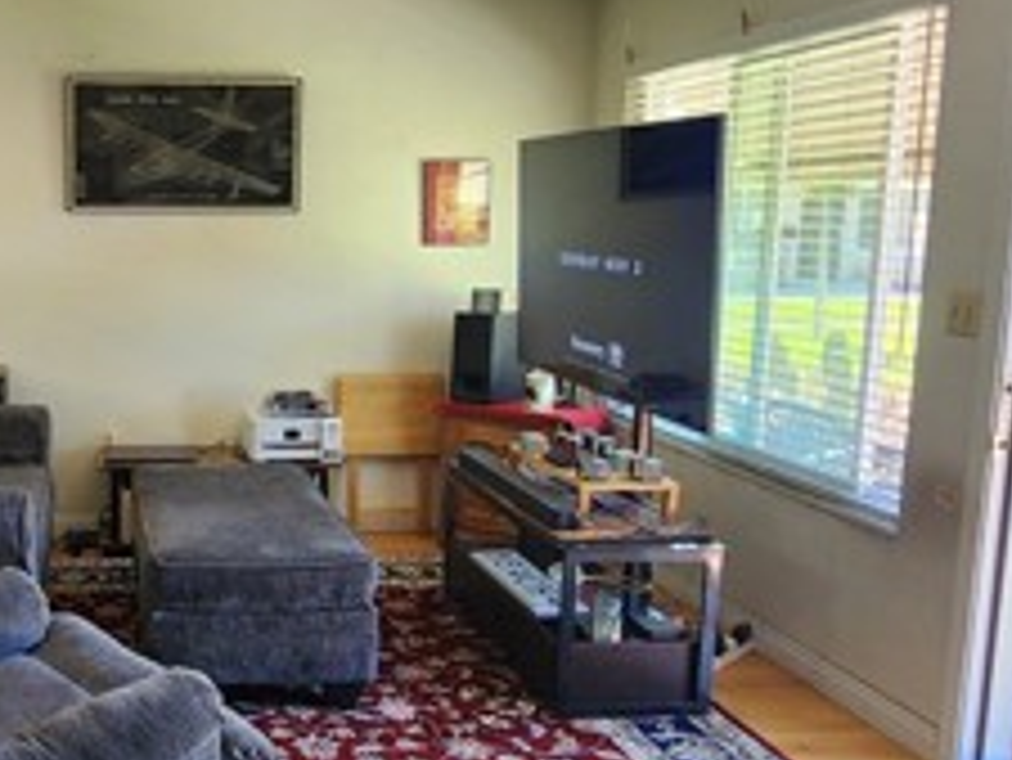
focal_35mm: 37
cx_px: 166
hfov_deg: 46.7
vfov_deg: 38.7
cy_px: 378
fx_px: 1082
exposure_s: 1/60
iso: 160
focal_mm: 2.2
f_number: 2.2
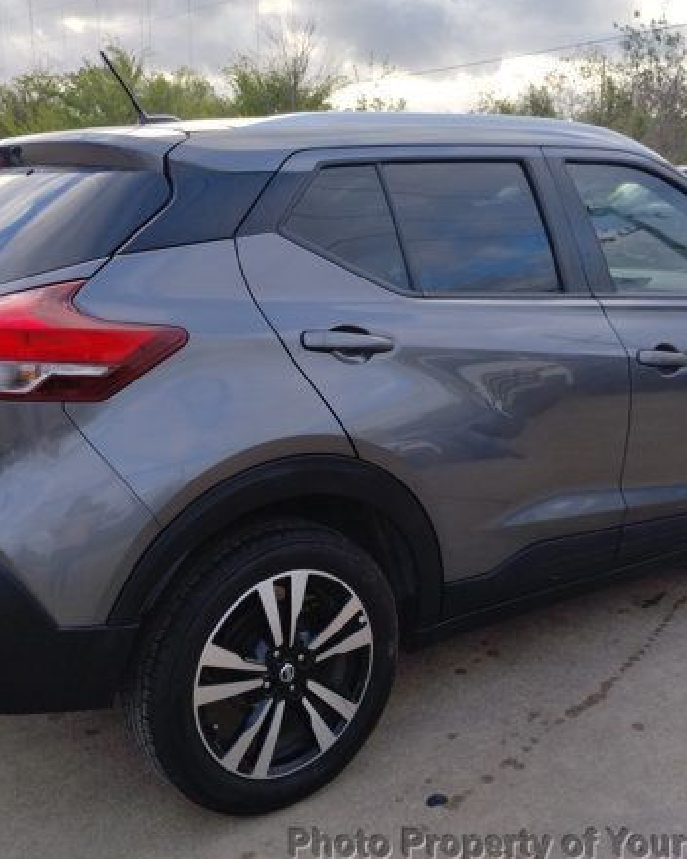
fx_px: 1017
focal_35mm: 40
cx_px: 359
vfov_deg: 45.8
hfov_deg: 37.3
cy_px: 412
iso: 100
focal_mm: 4.27
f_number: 1.8
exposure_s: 1/329
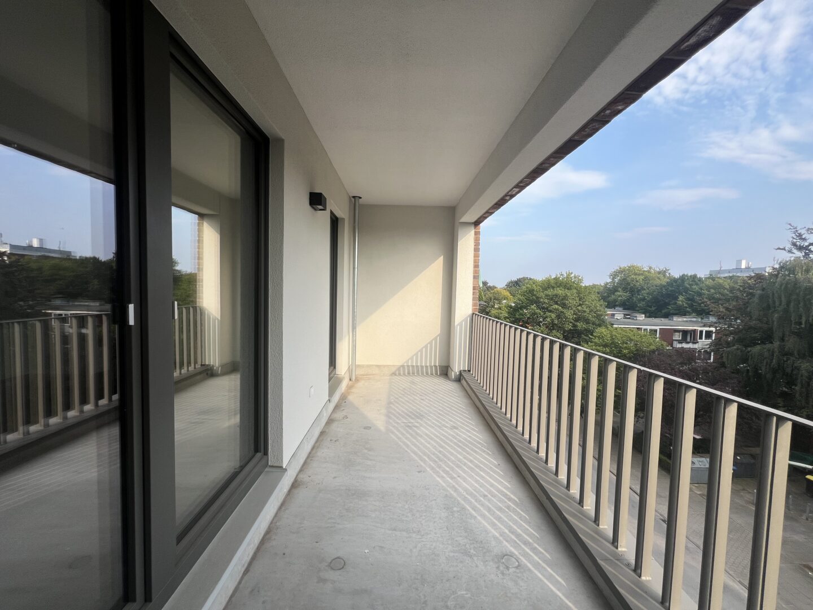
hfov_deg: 106.2
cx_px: 406
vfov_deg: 89.9
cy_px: 305
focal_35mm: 13
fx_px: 305
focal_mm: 1.57
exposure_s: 1/602
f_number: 1.8
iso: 32
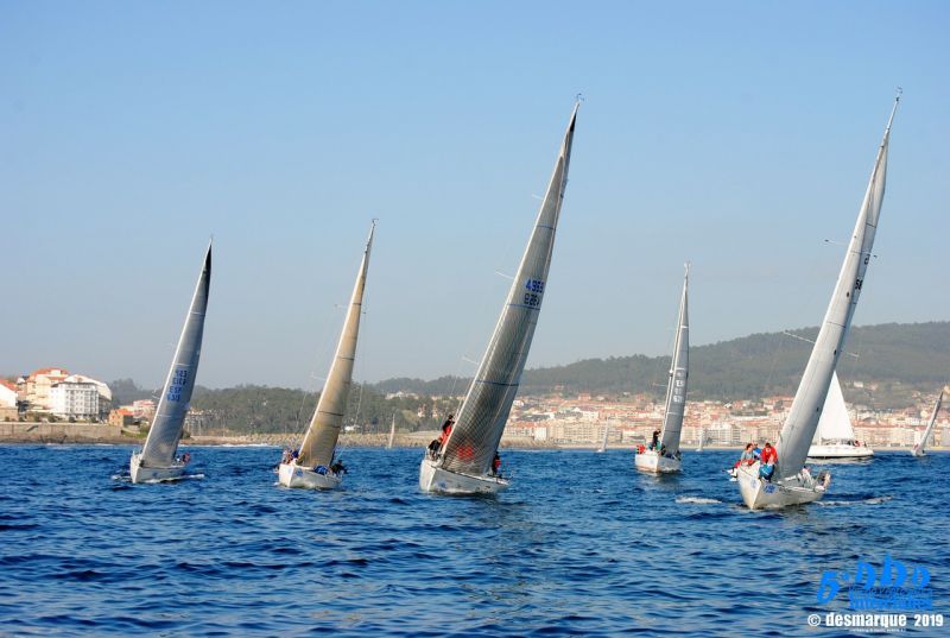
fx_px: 2182
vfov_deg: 16.6
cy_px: 319
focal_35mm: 82
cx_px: 475
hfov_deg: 24.6
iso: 100
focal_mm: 55
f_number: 8
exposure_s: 1/250
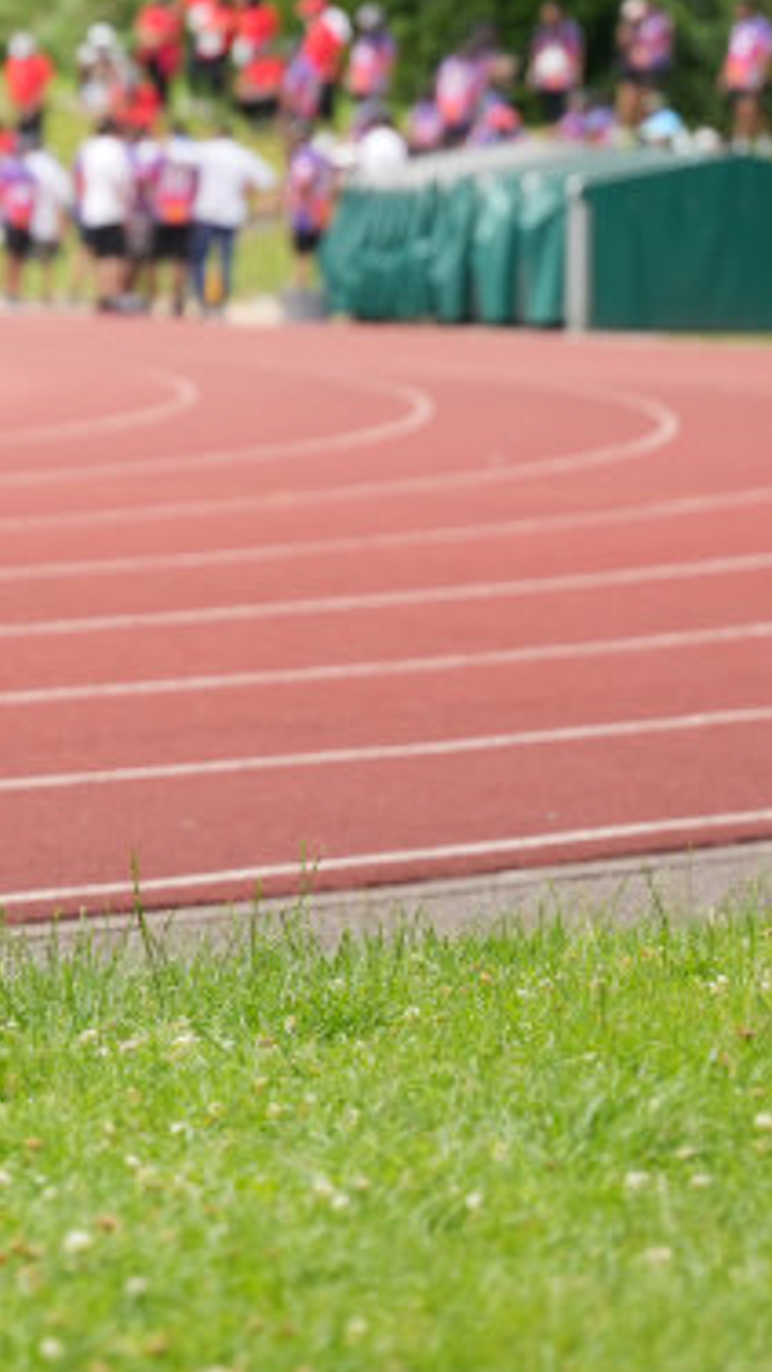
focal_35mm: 199
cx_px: -237
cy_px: 187
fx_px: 7244
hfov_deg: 6.1
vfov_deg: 10.8
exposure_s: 1/2000
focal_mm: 70
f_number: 2.8
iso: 250
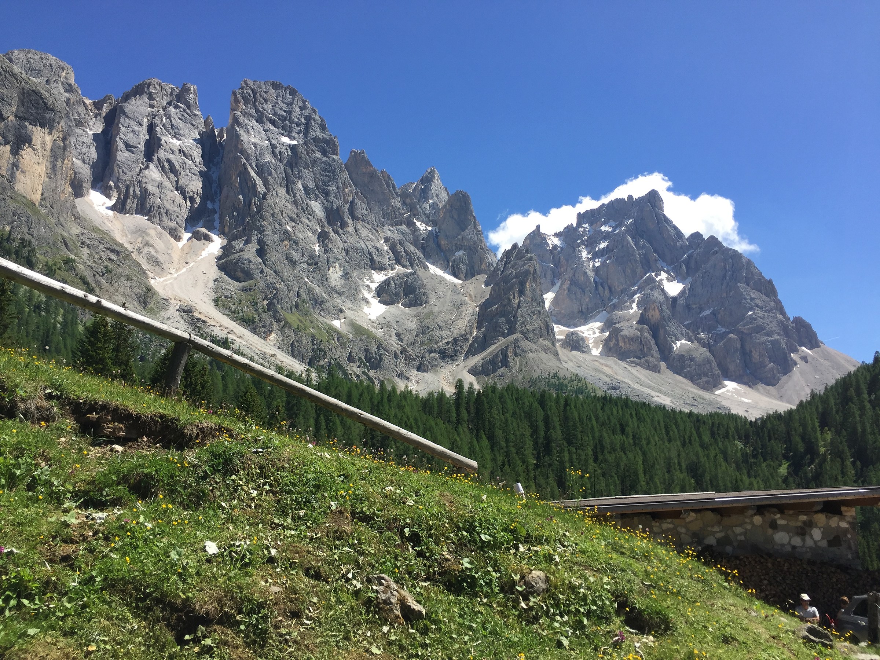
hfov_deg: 61.7
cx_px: 440
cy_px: 330
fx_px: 737
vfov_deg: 48.2
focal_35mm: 29
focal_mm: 4.15
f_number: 2.2
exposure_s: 1/1522
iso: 32
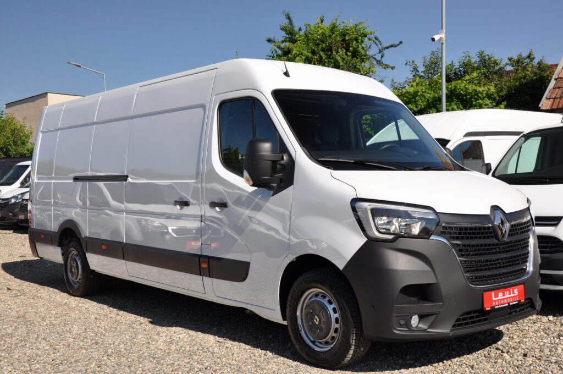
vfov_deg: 34.1
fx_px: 609
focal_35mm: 39
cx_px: 282
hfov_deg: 49.6
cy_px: 187
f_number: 10
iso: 500
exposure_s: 1/400
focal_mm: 26
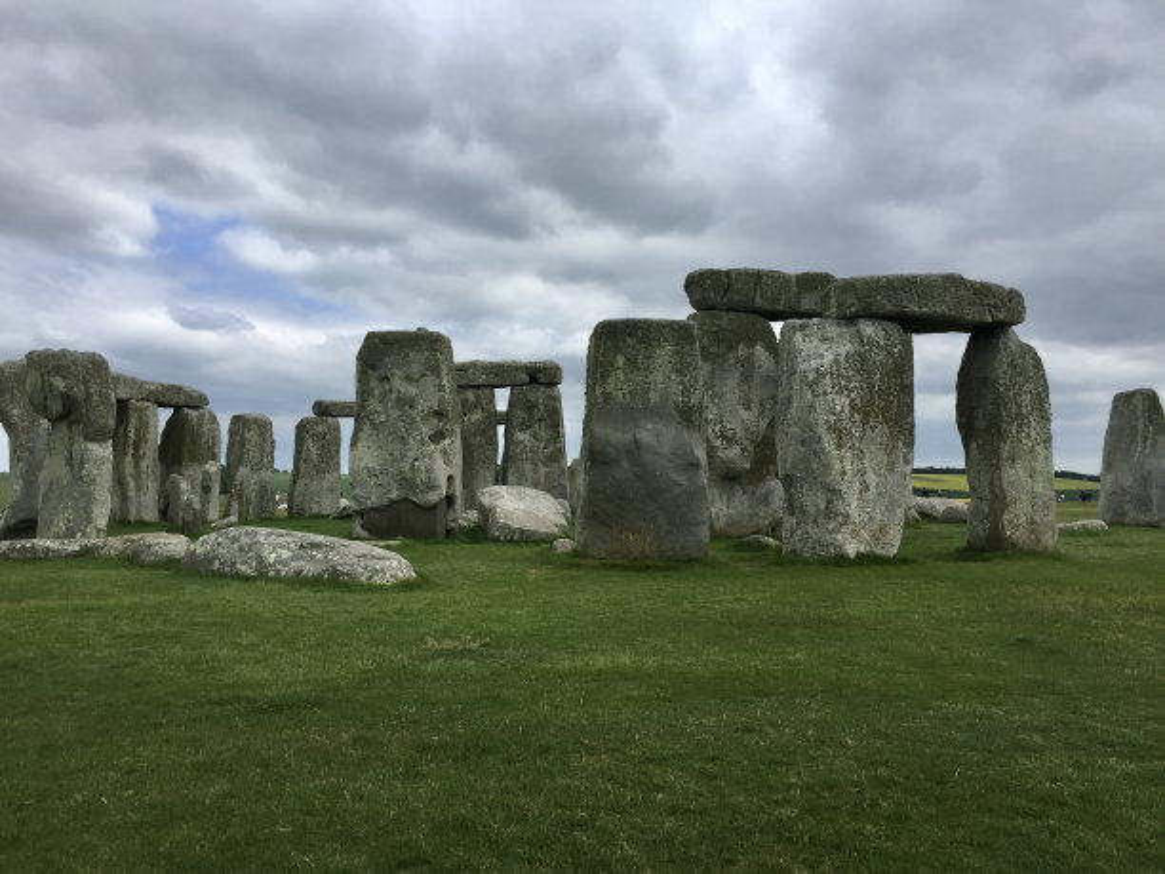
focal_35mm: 29
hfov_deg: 61.7
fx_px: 976
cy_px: 437
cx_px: 582
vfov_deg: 48.2
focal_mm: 4.15
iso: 32
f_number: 2.2
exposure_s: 1/1980
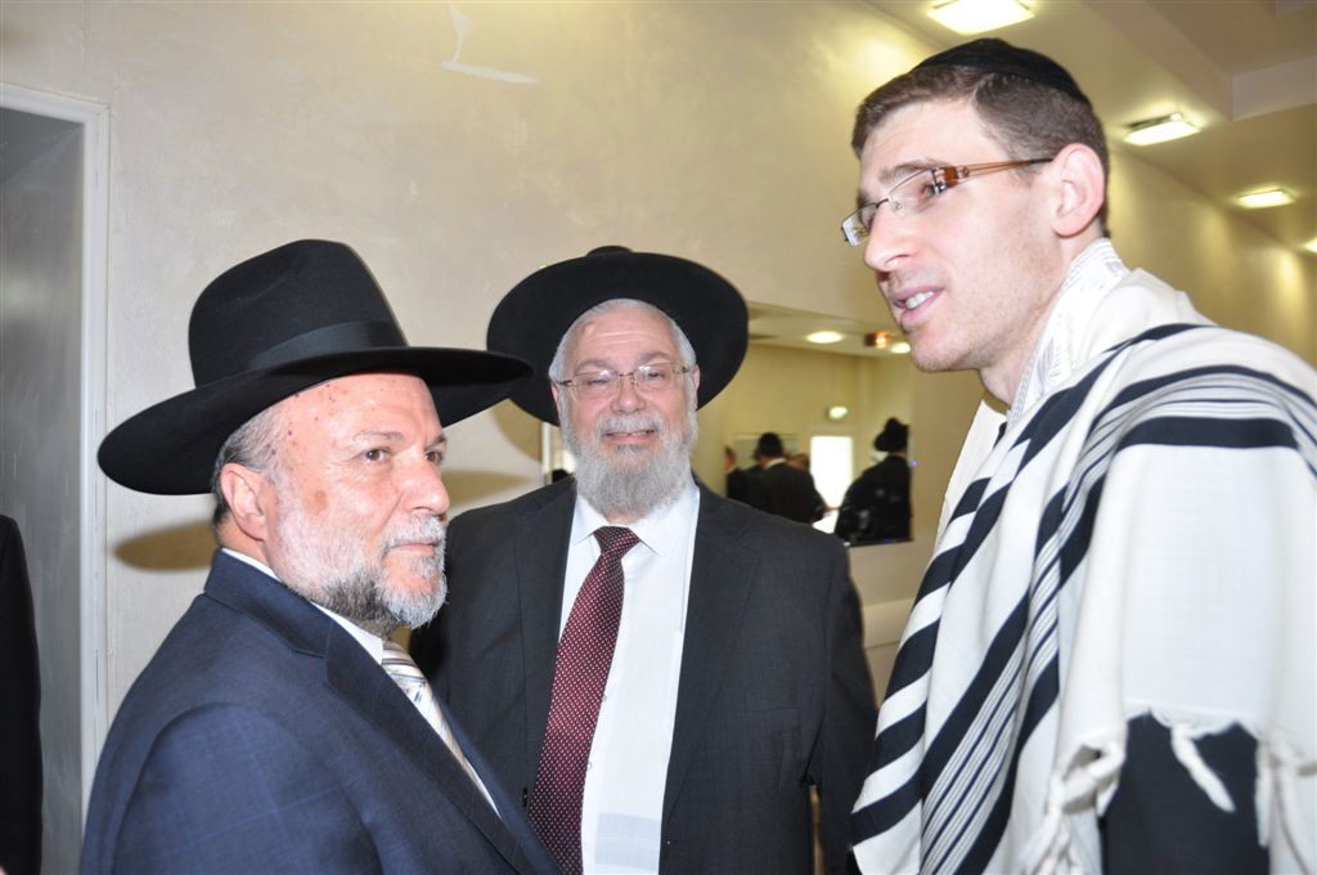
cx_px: 658
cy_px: 438
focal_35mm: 30
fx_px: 1096
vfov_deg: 43.5
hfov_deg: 62.0
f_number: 5
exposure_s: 1/60
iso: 400
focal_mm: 20
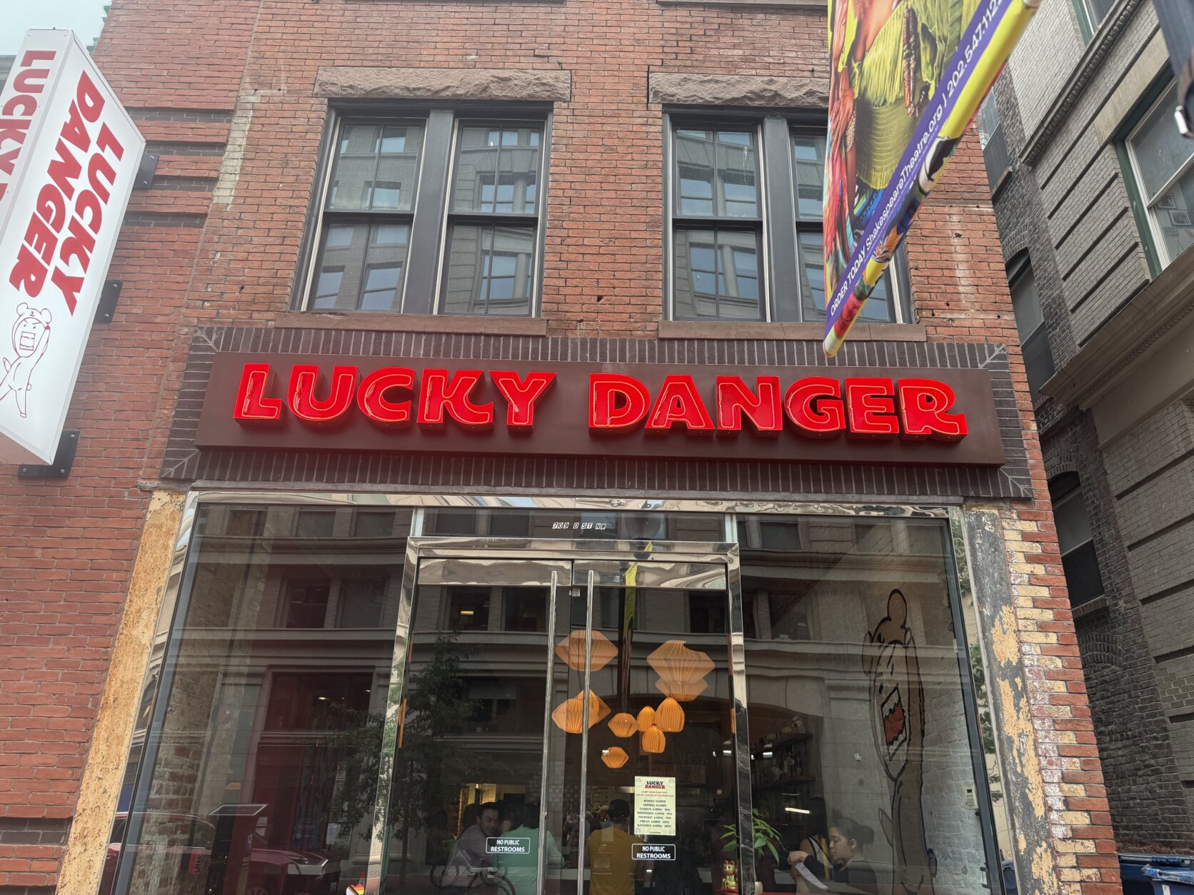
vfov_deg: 56.8
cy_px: 448
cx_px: 597
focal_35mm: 24
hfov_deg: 71.6
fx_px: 828
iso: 100
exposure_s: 1/121
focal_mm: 6.76
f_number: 1.78
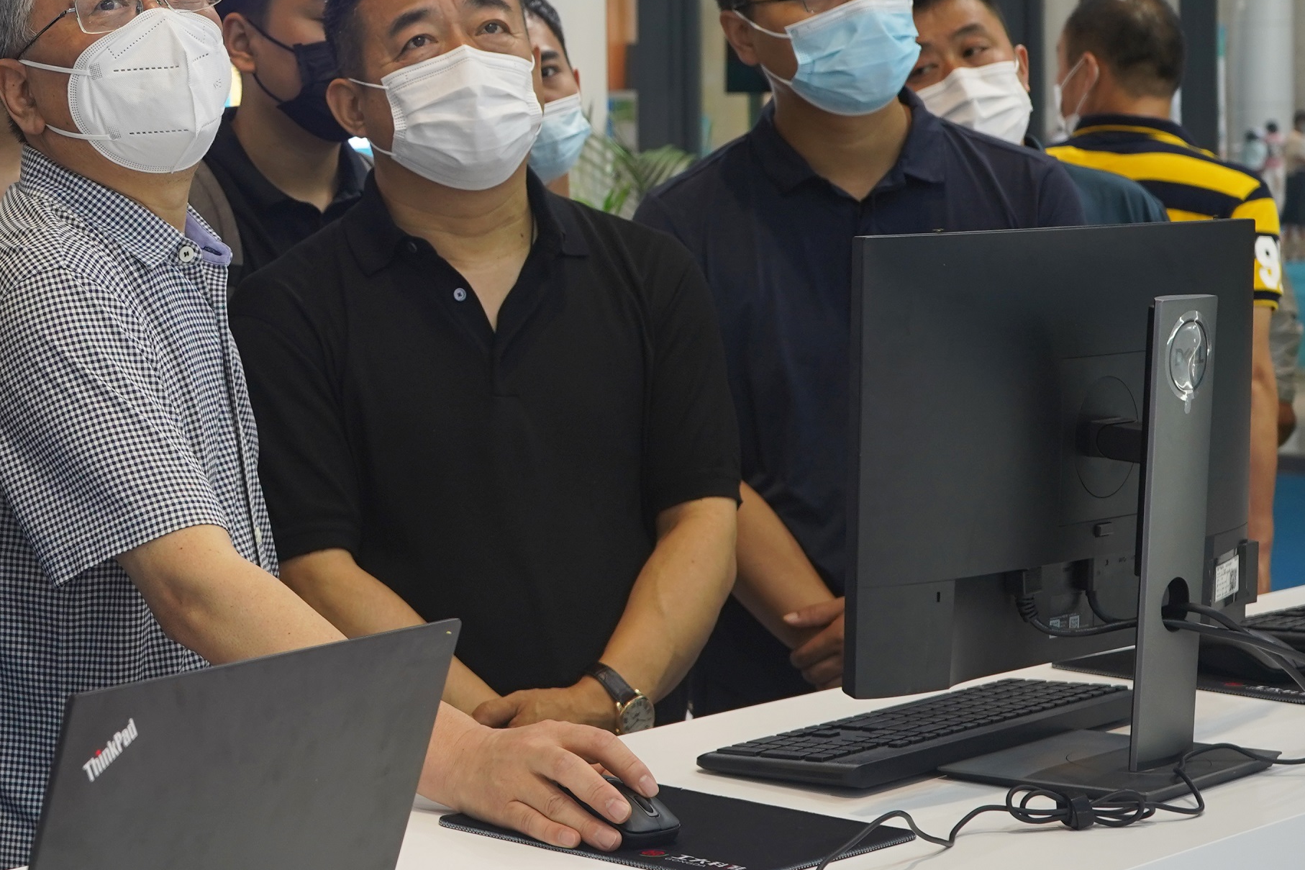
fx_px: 3117
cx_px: 17
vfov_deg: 15.8
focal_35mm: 86
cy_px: 166
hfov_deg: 22.8
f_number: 5.6
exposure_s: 1/60
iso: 400
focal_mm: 39
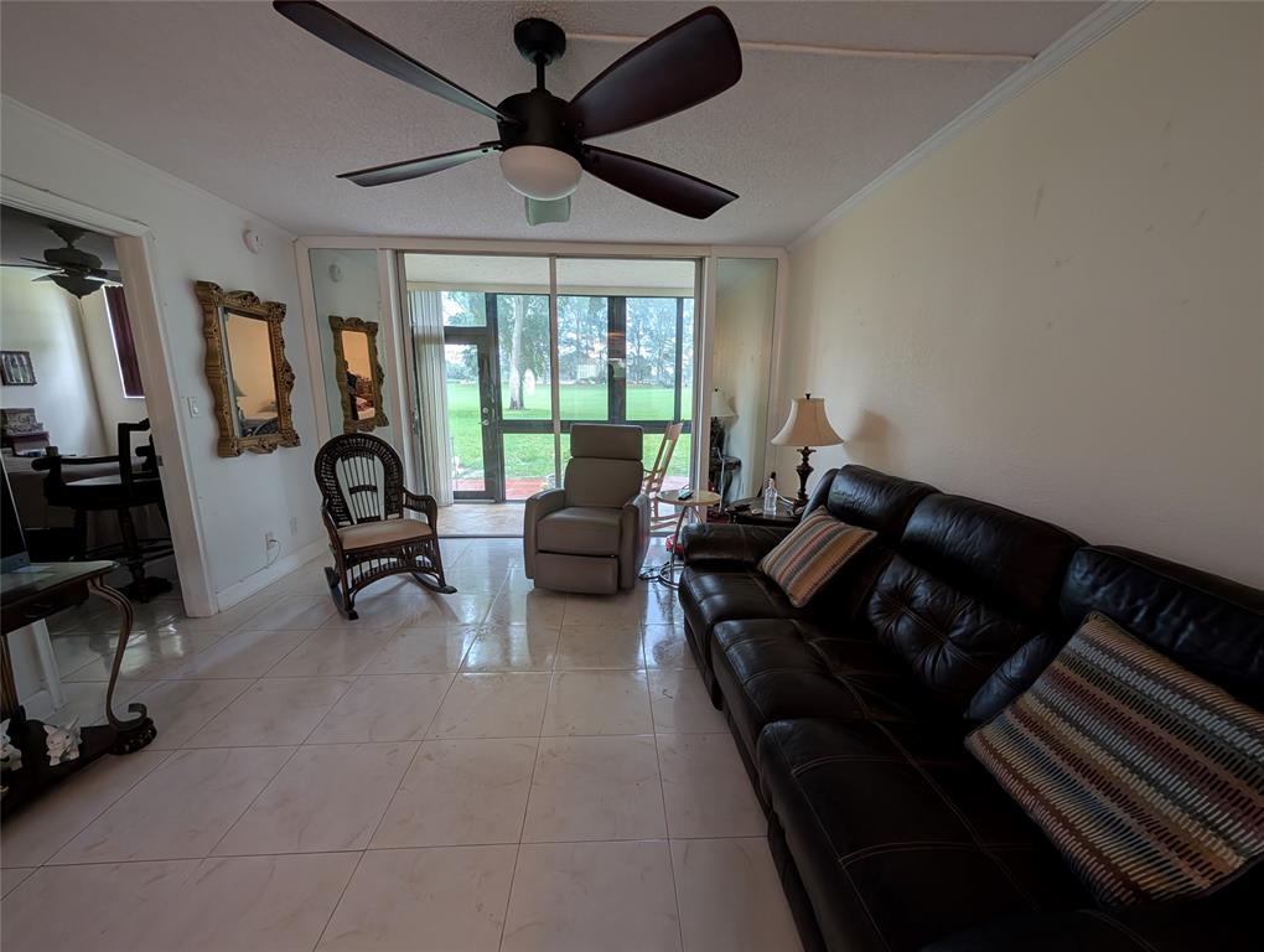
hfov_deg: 110.5
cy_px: 476
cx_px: 632
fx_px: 439
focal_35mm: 12
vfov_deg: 94.6
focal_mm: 2.02
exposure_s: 1/24
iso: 160
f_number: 1.7
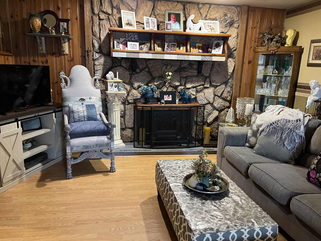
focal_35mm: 26
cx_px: 160
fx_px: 241
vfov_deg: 53.1
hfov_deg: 67.3
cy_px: 120
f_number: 1.6
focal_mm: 5.1
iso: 500
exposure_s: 1/40
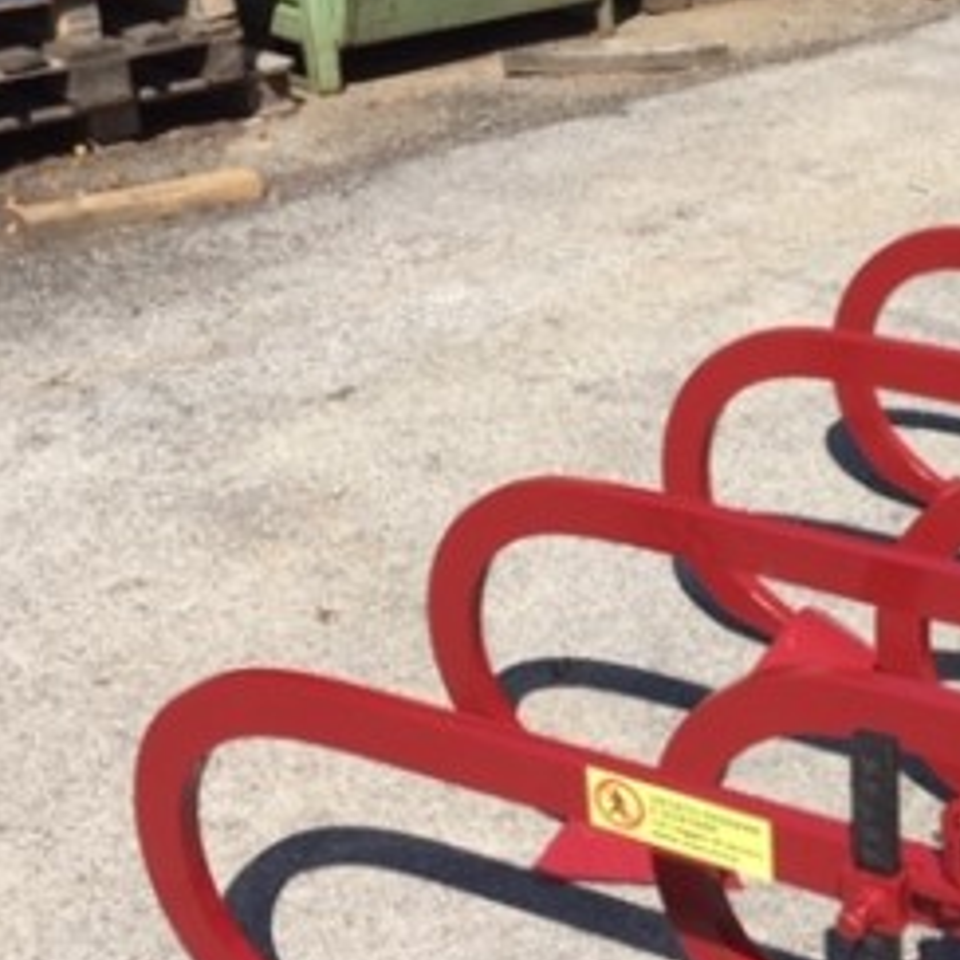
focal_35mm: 63
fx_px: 1977
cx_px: 921
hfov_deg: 26.1
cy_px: 547
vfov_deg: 27.3
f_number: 2.2
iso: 32
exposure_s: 1/1799
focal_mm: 4.15
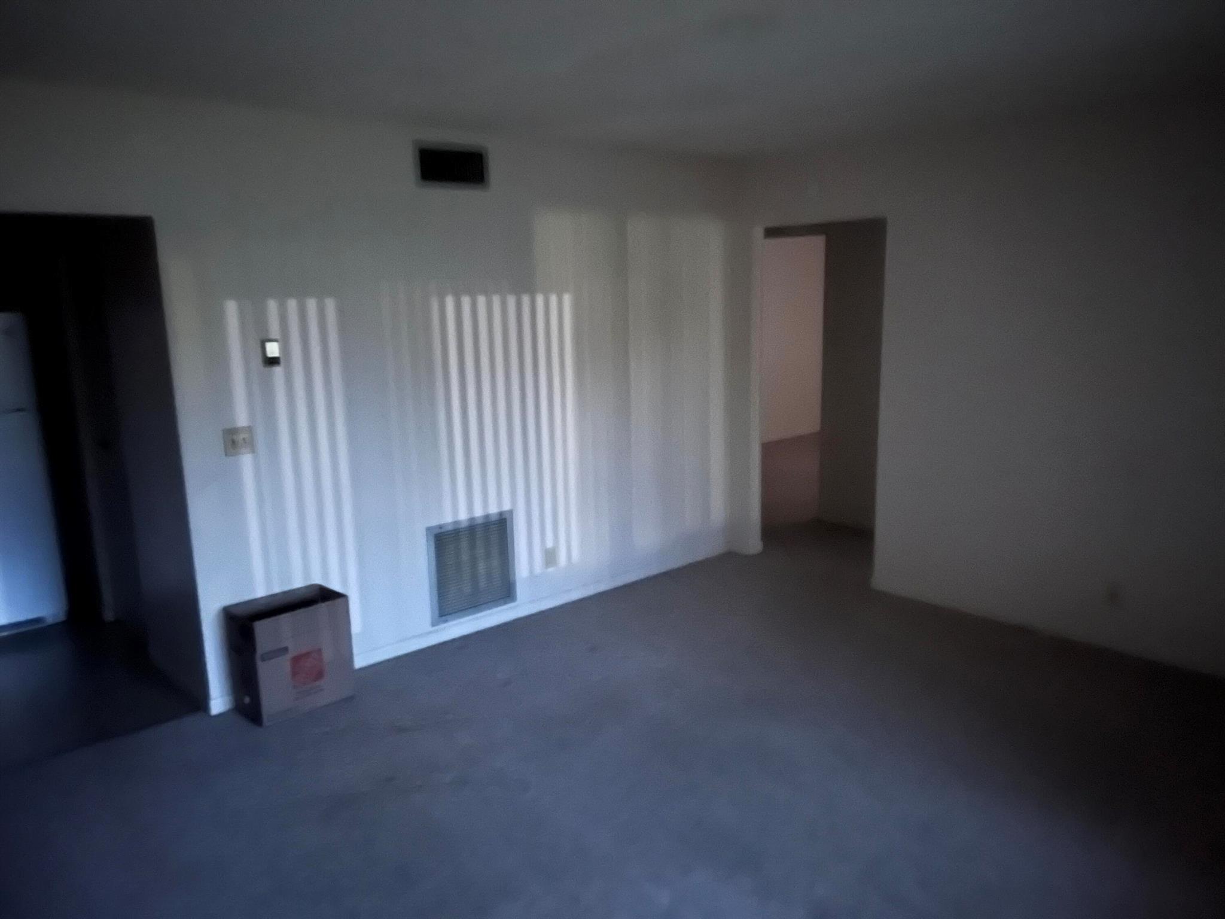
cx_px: 612
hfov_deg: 67.3
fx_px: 920
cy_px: 460
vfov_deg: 53.1
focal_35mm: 26
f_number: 1.5
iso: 4000
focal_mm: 5.7
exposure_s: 1/2
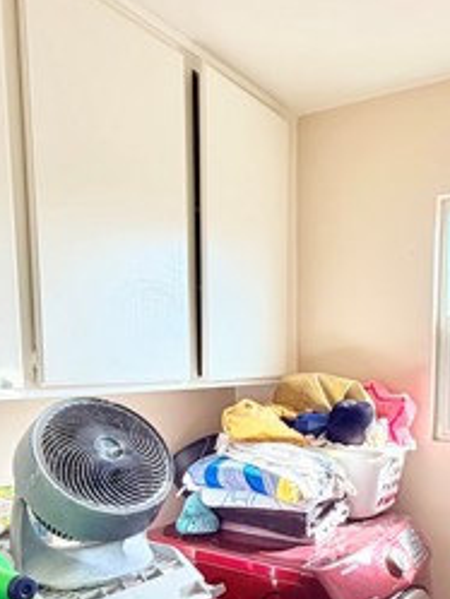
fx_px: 623
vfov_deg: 49.2
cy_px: 452
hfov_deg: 39.6
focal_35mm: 36
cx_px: 260
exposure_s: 1/121
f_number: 2.2
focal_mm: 2.22
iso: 80
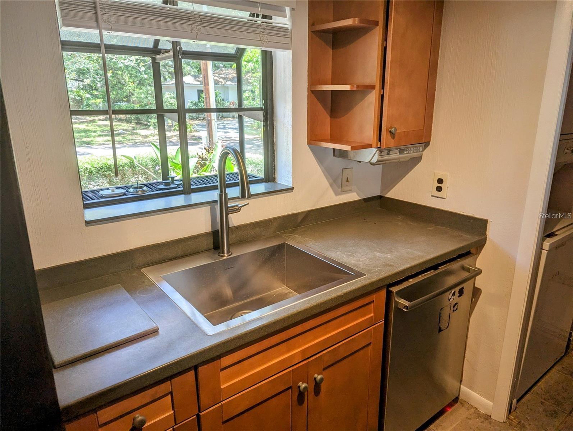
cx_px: 286
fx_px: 398
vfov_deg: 56.9
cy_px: 216
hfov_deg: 71.5
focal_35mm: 24
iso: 37
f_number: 1.85
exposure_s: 1/120
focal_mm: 6.81
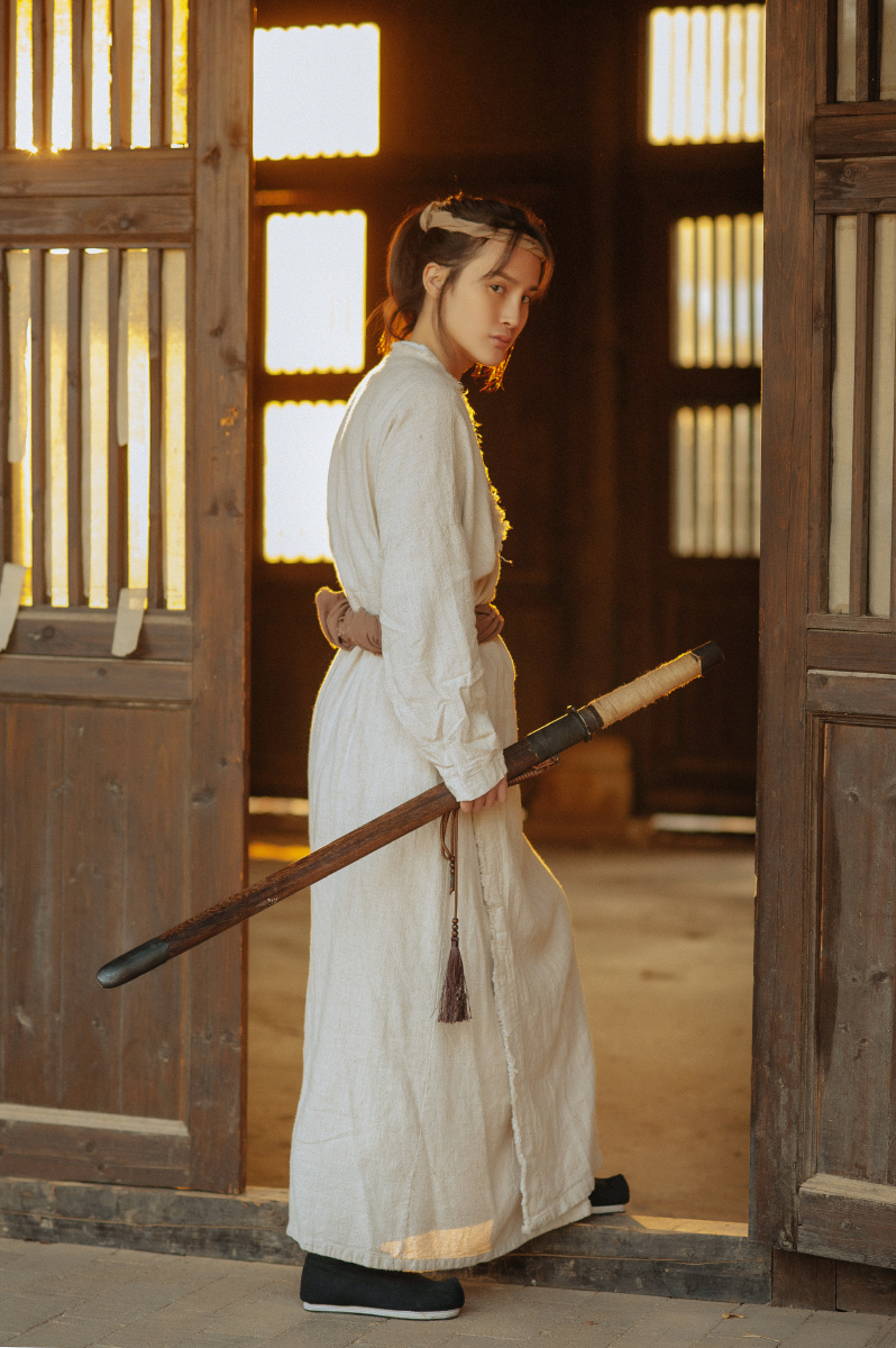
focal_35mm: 85
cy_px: 674
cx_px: 448
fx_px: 3179
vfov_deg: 23.9
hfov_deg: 16.0
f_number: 2.8
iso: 500
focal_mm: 85
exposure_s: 1/100
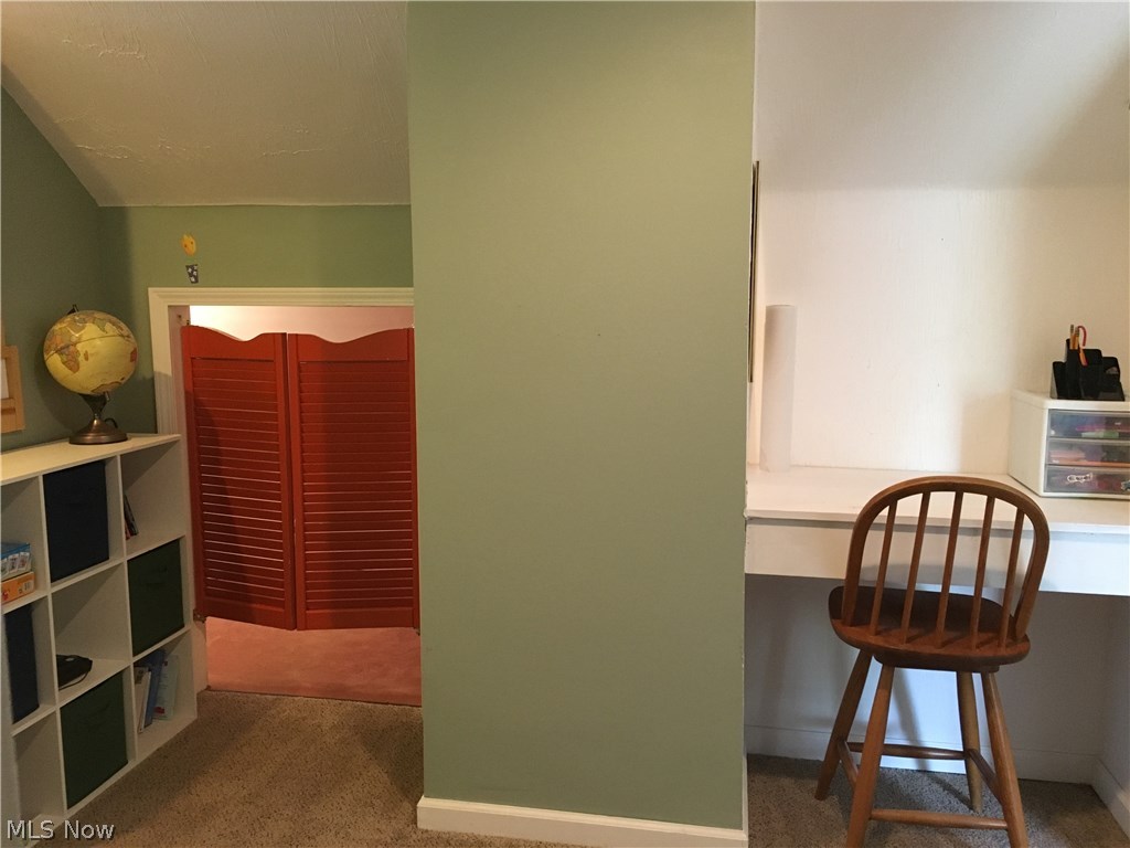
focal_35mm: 29
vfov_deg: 48.2
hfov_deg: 61.7
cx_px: 565
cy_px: 424
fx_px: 947
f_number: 2.2
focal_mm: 4.15
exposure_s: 1/30
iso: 200
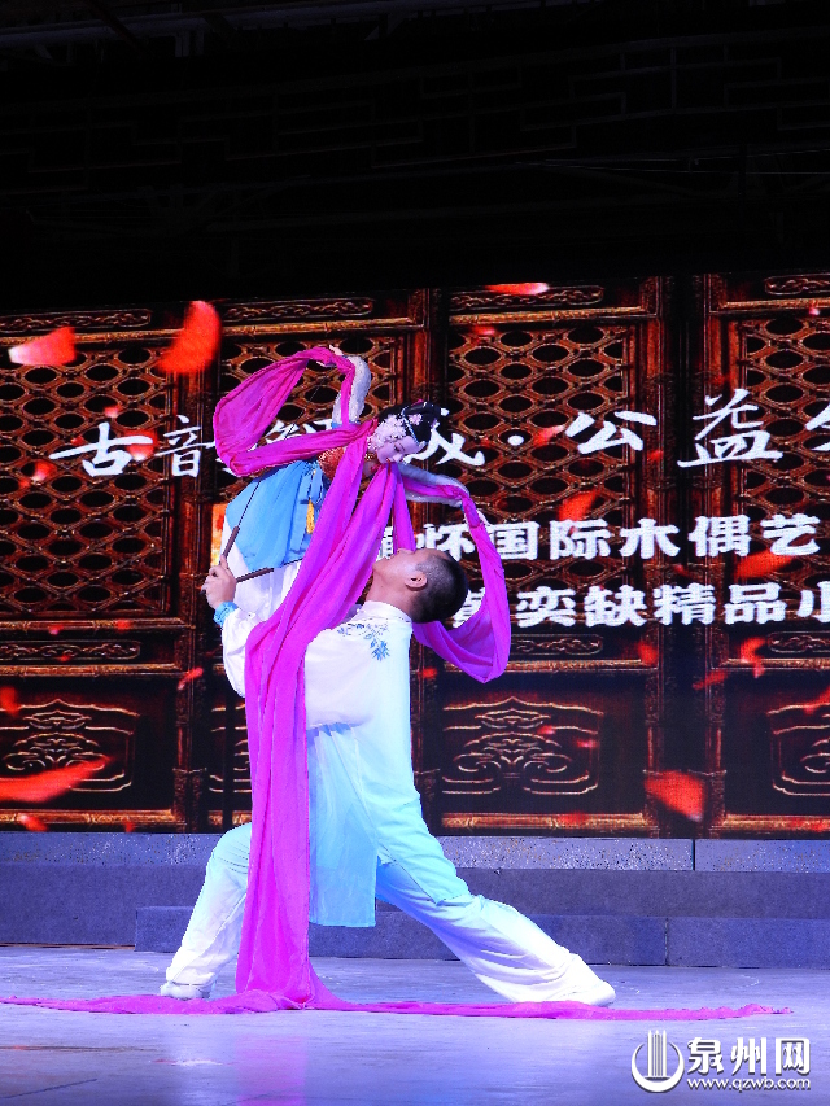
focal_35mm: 70
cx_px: 415
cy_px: 553
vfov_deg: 27.8
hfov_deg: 21.0
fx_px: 2237
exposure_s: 1/40
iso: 100
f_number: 3.5
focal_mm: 12.6
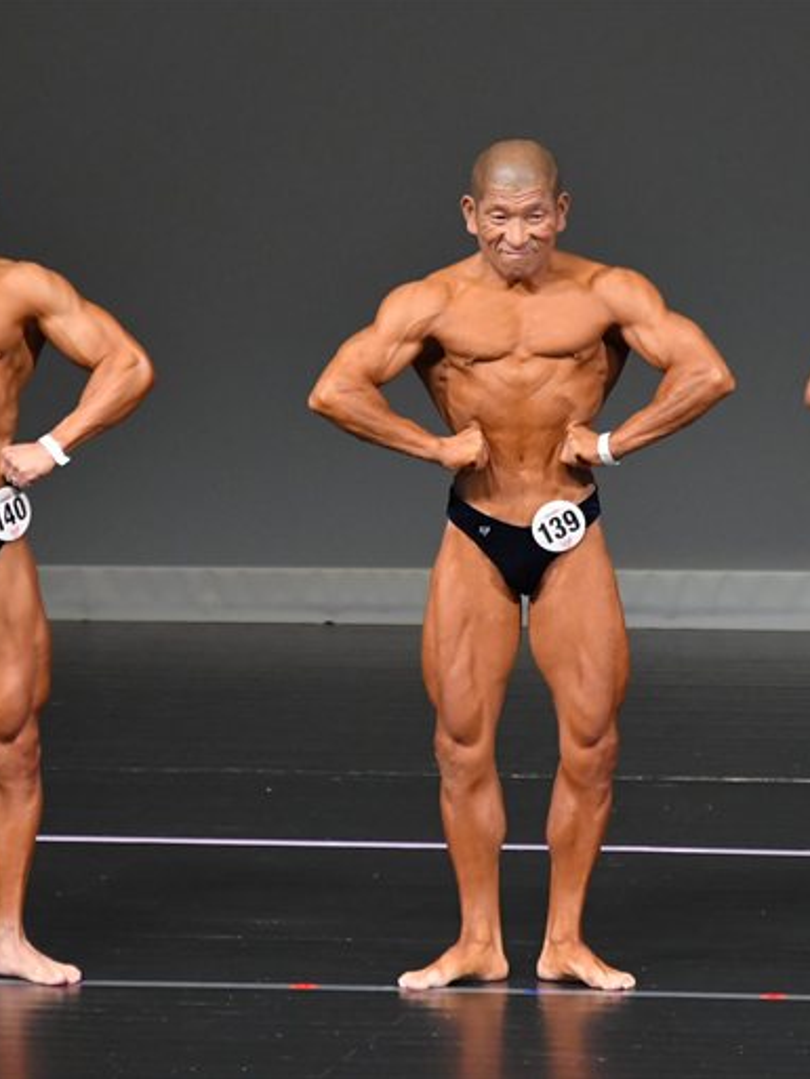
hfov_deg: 2.7
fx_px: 16965
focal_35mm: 544
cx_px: 464
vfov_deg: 3.6
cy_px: 538
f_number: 5.6
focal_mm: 250
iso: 4000
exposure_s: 1/400
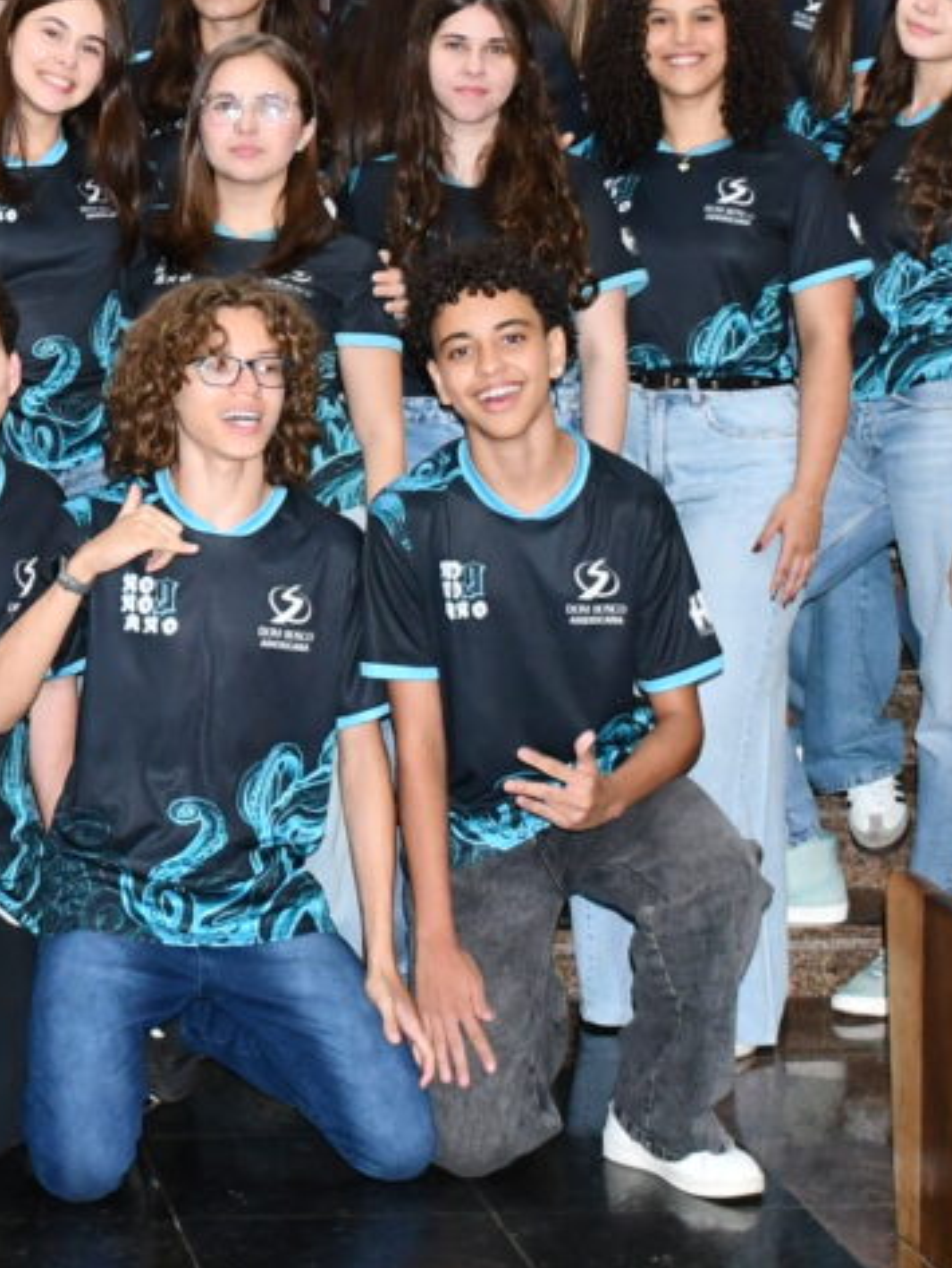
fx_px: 4288
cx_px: -139
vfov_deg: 16.5
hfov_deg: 12.4
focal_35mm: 117
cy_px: 32
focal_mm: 20
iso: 1100
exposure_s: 1/60
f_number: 3.5
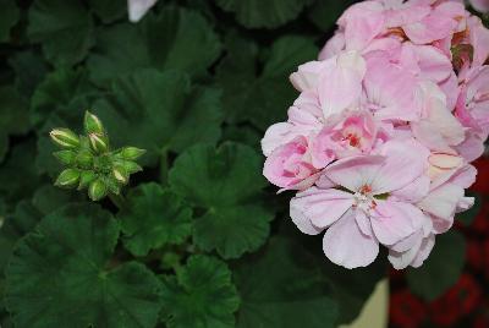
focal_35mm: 52
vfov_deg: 25.8
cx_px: 244
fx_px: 714
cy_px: 164
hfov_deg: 37.8
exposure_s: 1/125
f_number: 5.3
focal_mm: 35
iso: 100
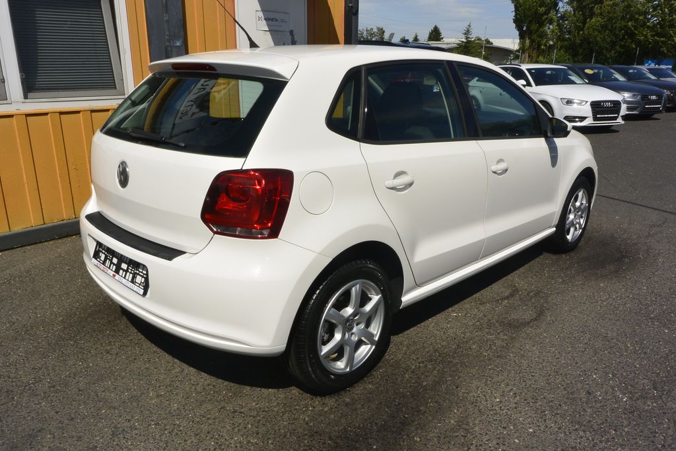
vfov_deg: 47.9
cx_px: 338
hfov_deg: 67.4
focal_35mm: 27
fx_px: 507
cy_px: 226
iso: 160
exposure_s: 1/250
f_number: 14
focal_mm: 10
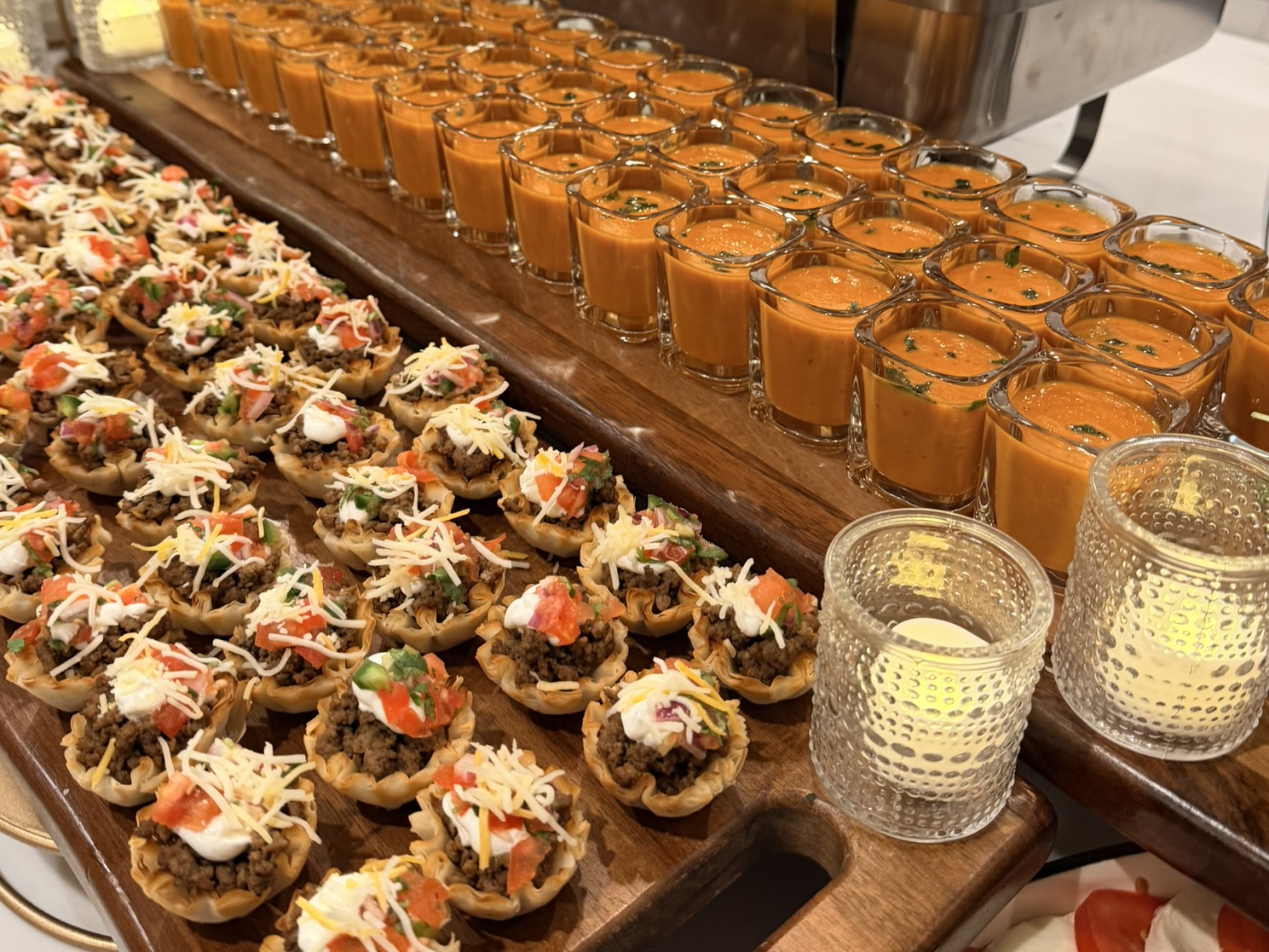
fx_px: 1210
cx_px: 622
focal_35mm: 33
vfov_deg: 42.4
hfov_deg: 55.3
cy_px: 320
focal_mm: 6.76
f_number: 1.78
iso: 250
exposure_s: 1/60
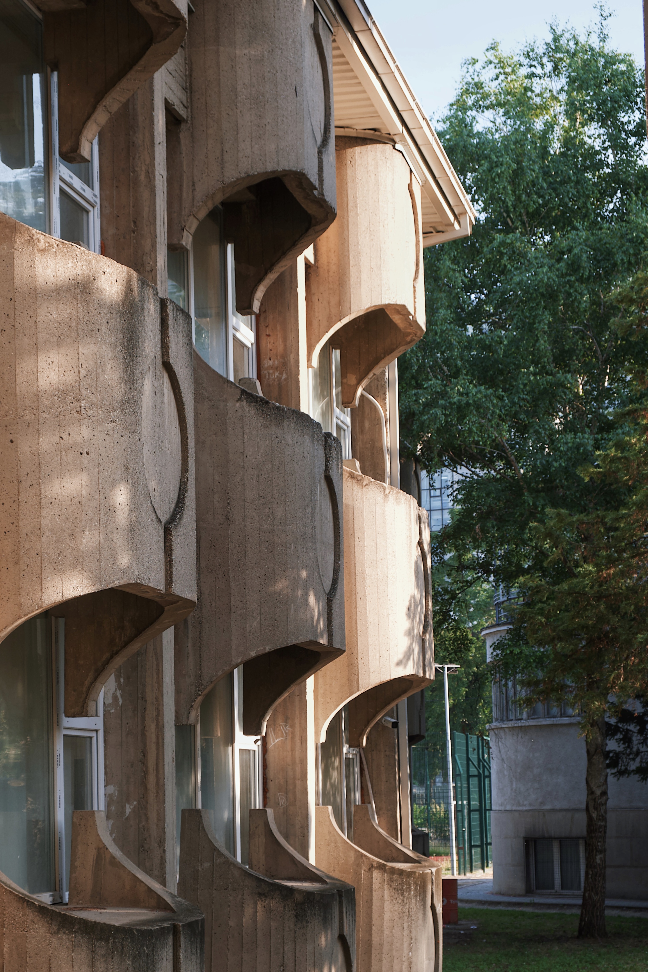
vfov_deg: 27.7
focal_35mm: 73
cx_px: 251
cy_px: 560
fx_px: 1971
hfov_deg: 18.6
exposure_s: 1/160
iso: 160
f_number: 5.6
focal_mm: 35.8
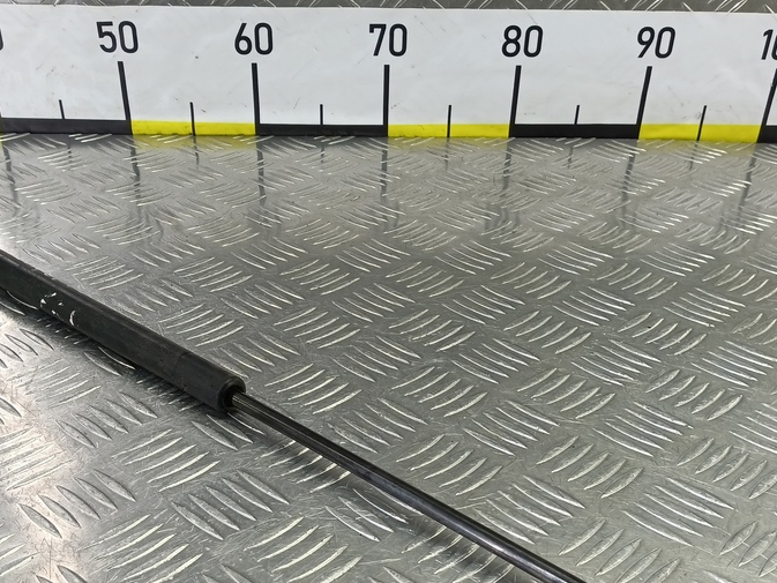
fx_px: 786
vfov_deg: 39.8
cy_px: 427
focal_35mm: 35
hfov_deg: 52.6
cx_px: 371
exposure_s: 1/50
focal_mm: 4.11
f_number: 1.6
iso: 116
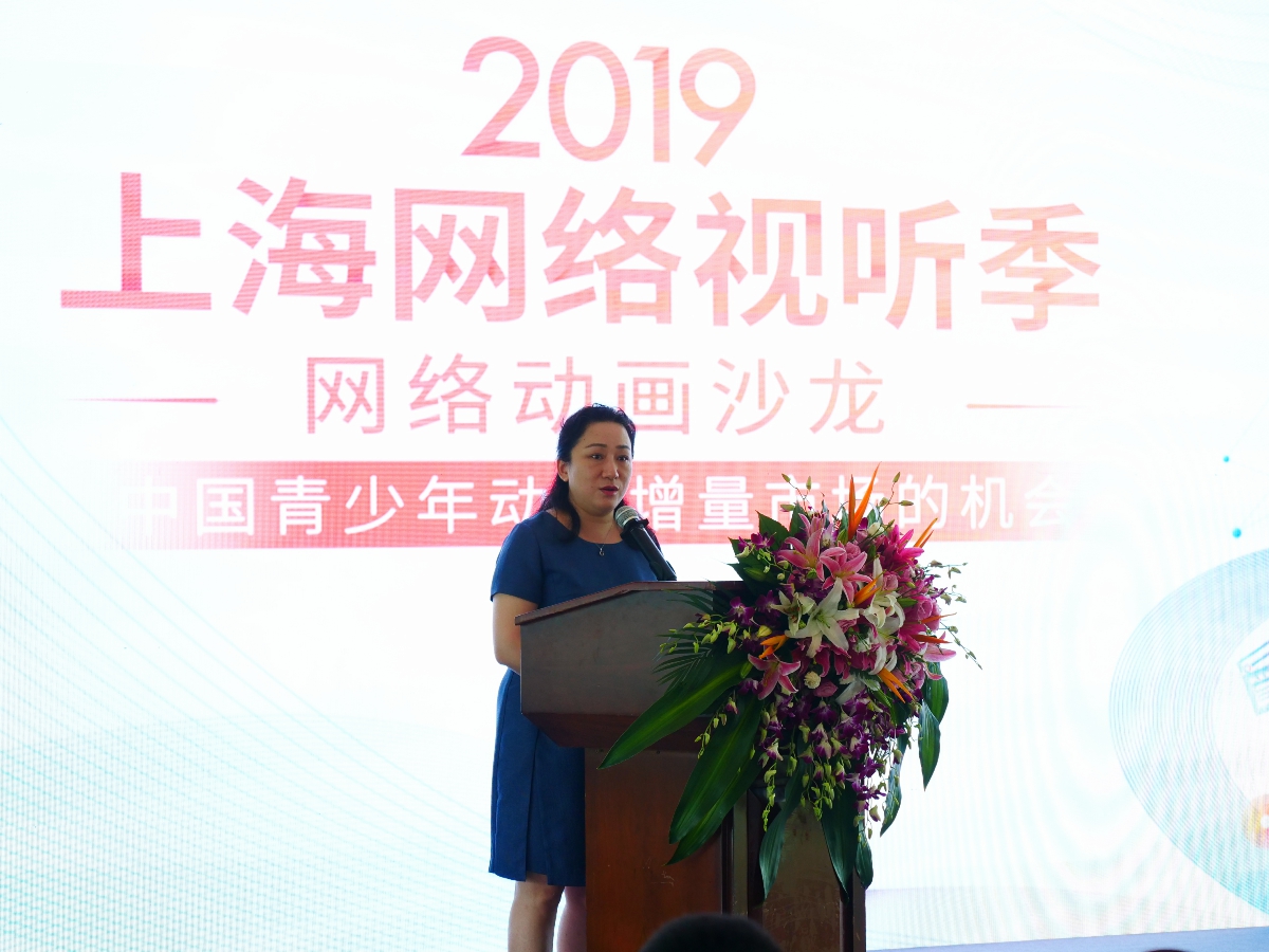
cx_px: 634
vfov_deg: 13.2
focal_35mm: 112
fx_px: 4106
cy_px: 476
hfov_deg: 17.6
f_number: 3.5
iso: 640
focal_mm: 56
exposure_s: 1/250
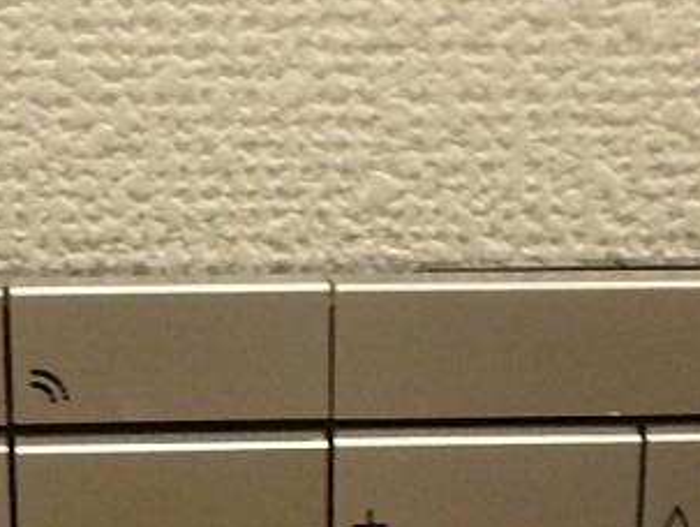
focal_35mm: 93
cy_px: 594
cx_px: 247
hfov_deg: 21.0
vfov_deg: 15.5
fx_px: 1883
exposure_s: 1/30
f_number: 3.5
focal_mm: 3.7
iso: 500
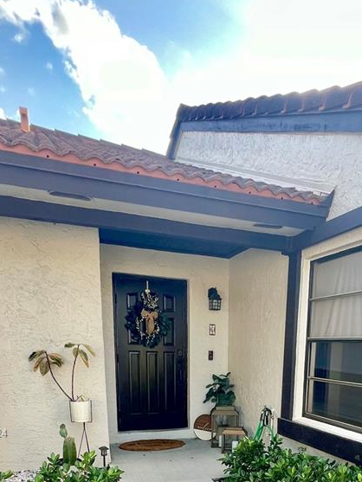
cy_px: 434
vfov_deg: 55.1
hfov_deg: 49.0
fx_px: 390
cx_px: 238
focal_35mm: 28
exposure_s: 1/170
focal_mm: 1.57
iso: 32
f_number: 1.8
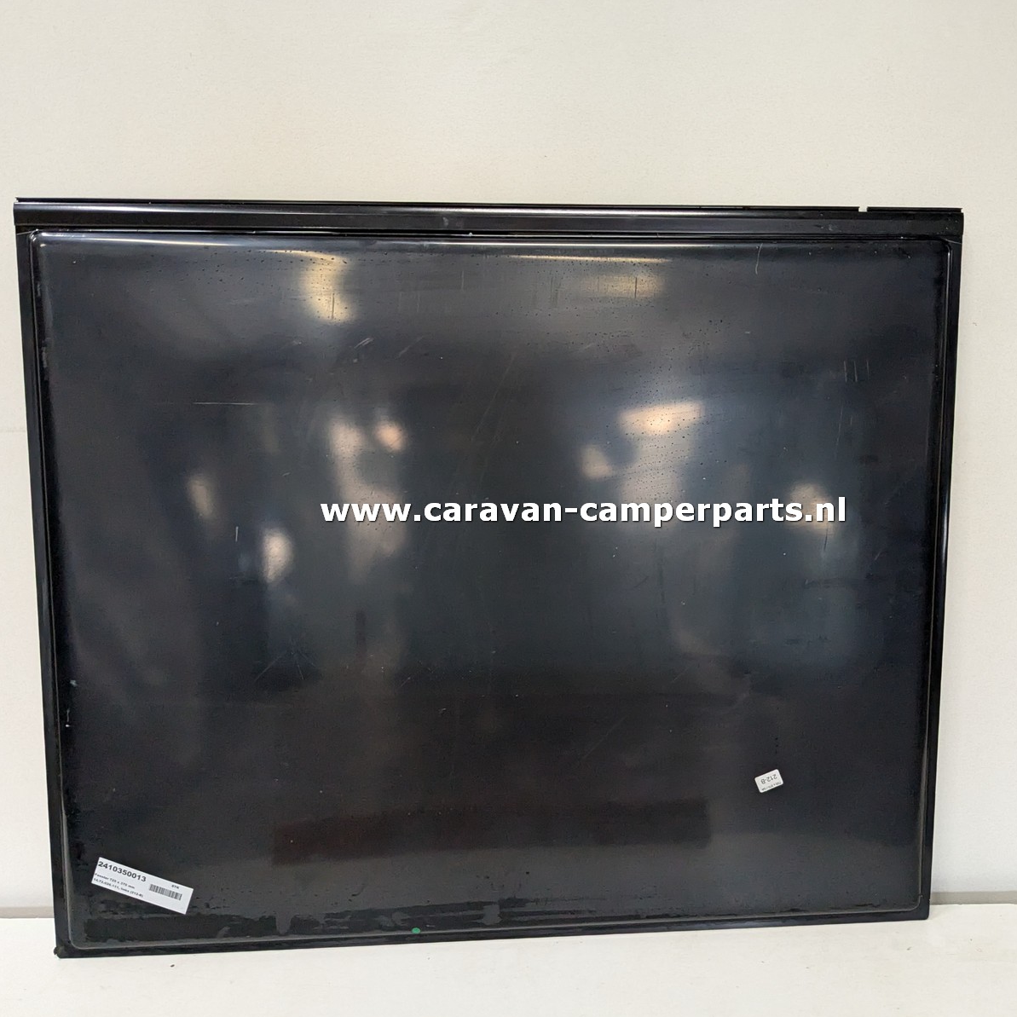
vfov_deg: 51.1
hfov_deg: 50.9
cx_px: 586
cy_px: 510
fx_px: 1064
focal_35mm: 32
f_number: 1.73
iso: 741
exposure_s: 1/99.9
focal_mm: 4.38
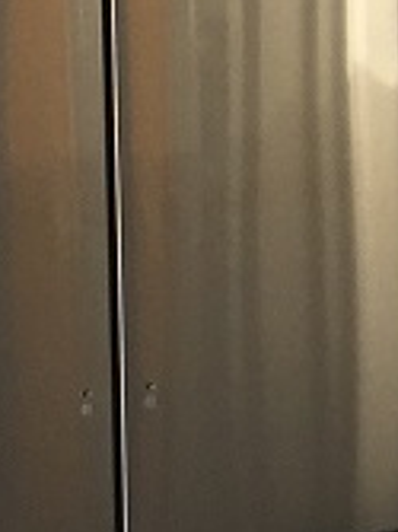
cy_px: 204
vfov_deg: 10.7
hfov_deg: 7.6
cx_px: 860
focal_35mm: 185
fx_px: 2840
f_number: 2.2
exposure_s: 1/100
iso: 50
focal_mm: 4.15
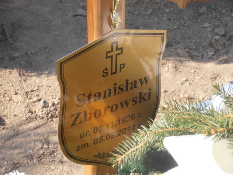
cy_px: 88
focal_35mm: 111
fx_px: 747
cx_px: 116
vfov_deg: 13.3
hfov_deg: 17.7
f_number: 5.5
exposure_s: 1/200
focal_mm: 19.64
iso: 80
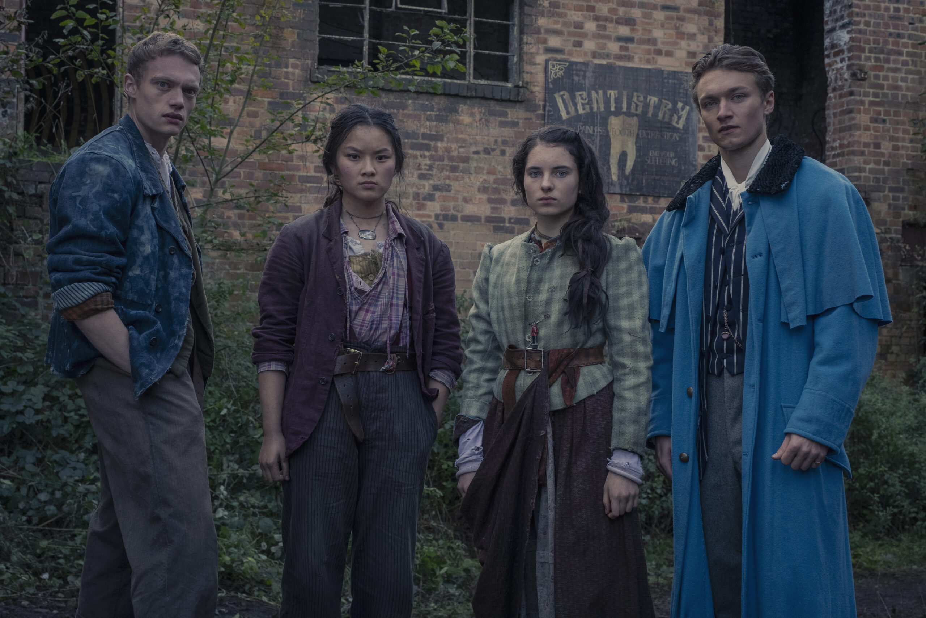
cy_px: 309
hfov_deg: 41.1
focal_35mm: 48
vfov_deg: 28.1
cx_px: 463
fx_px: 1235
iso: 1000
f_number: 5.6
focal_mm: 32.1
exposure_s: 1/250
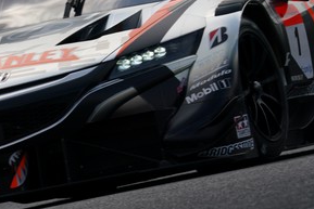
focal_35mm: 1014
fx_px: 8848
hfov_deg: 2.0
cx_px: 108
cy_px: 0
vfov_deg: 1.4
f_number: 10
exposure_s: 1/640
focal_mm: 407
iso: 200
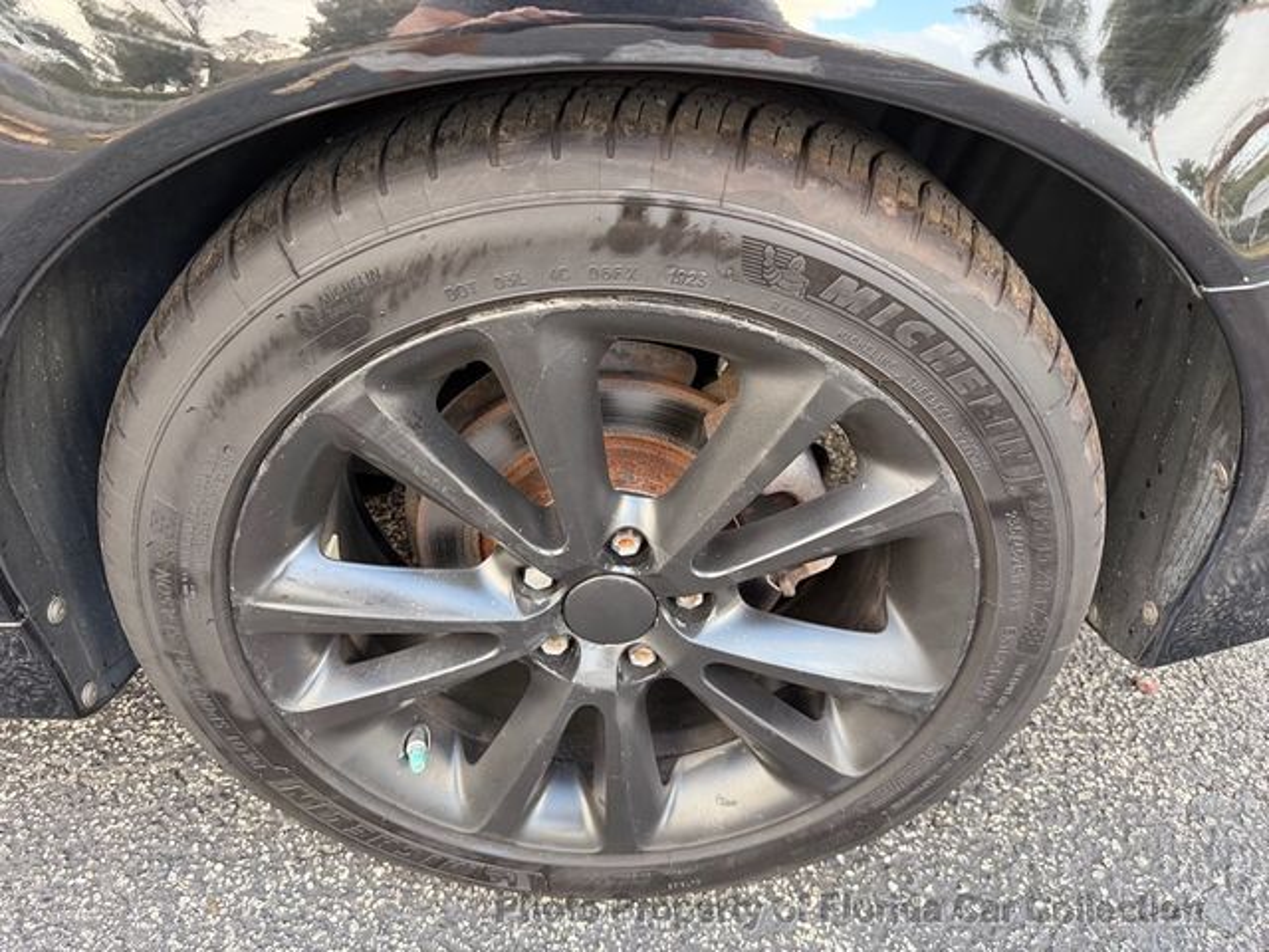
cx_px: 634
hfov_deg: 71.6
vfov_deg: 56.8
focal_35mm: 24
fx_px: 880
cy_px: 476
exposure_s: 1/81
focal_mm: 6.76
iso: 200
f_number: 1.78
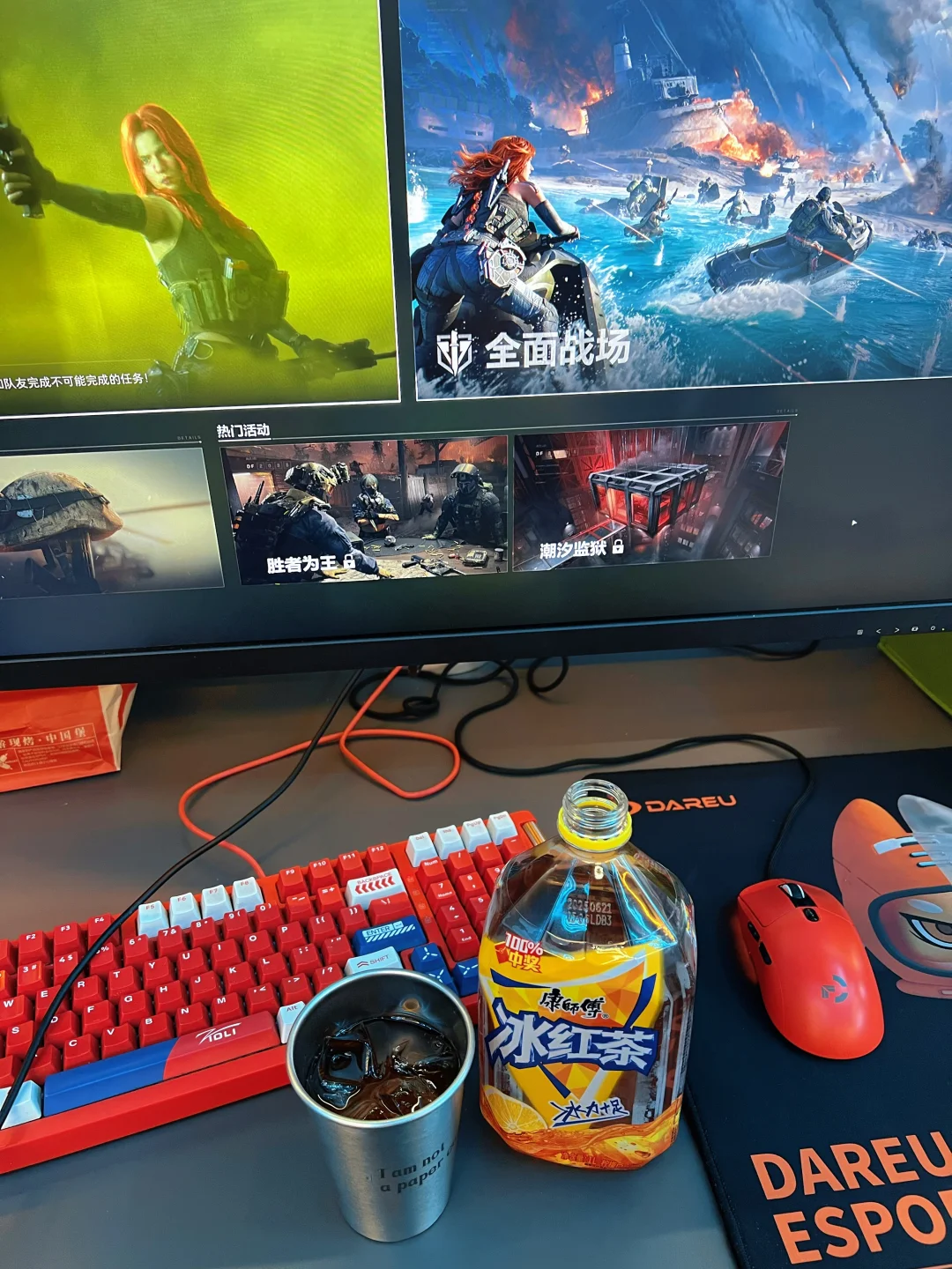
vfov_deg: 67.3
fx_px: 953
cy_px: 634
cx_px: 476
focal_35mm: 26
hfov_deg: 53.1
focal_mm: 5.7
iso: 160
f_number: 1.5
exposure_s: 1/50
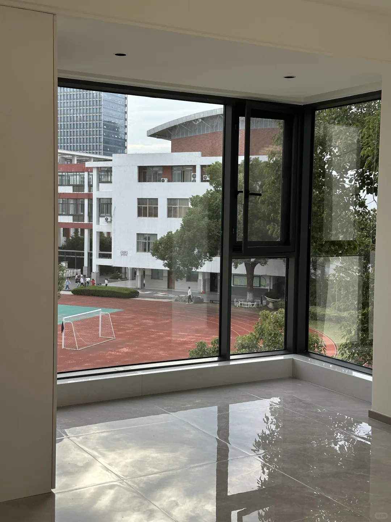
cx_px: 196
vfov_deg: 39.7
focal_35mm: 48
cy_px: 261
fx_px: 723
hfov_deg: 30.3
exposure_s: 1/464
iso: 64
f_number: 1.78
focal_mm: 6.86
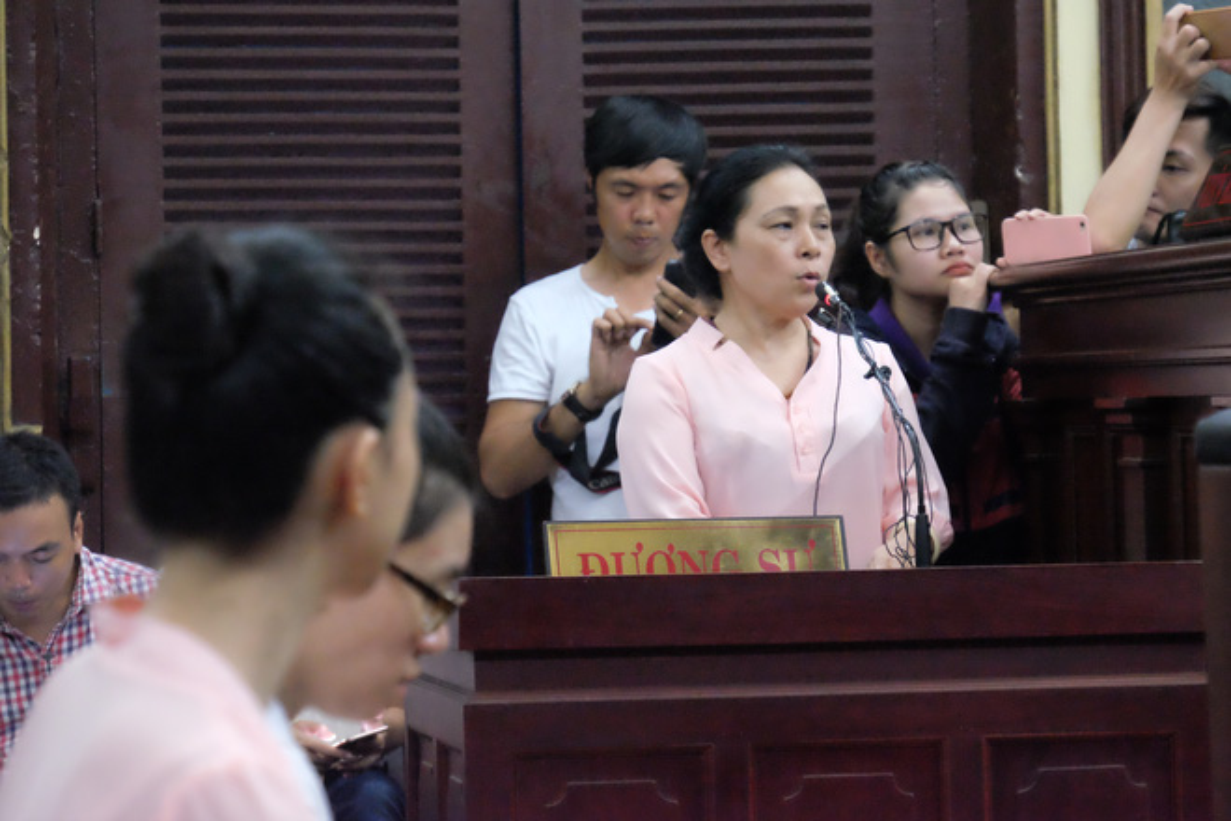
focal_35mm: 140
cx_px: 616
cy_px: 410
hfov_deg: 14.7
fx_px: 4787
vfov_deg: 9.8
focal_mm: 93.2
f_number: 5.6
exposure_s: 1/30
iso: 12800
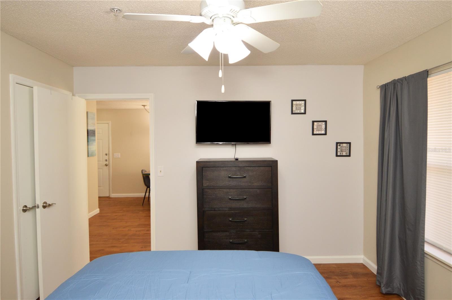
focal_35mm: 18
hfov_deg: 90.1
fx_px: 226
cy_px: 150
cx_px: 226
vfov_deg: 67.3
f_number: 4
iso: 450
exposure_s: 1/60
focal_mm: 12
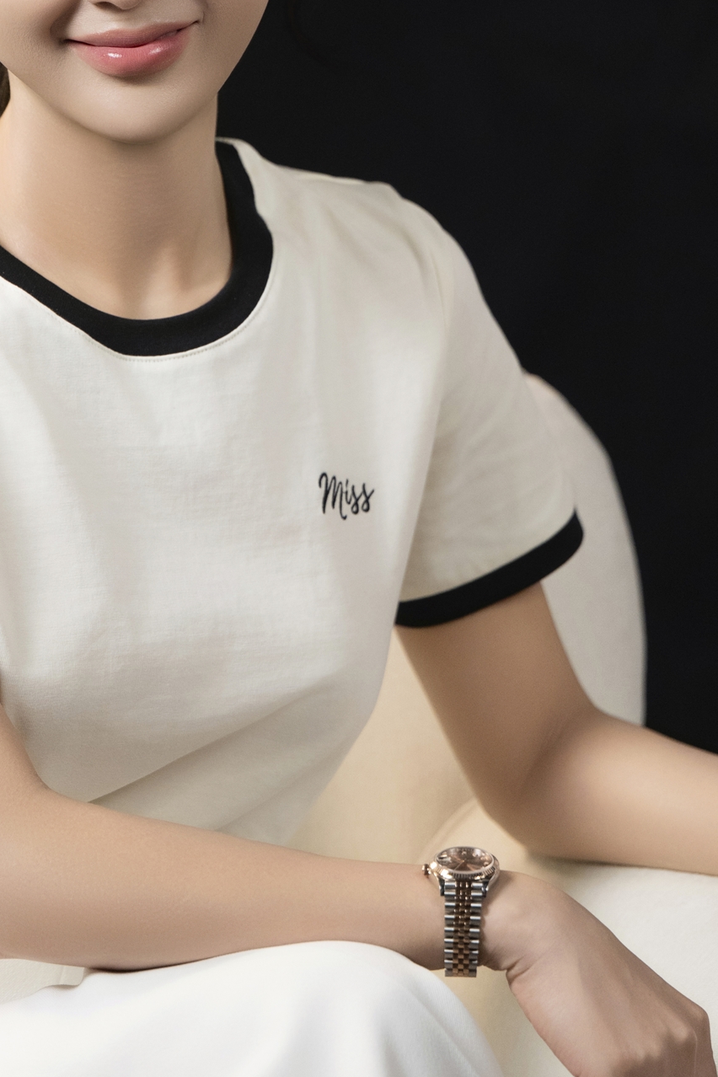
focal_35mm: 237
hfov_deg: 5.8
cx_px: 275
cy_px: 321
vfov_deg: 8.7
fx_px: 7090
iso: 1250
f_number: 2.8
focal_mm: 101
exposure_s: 1/200
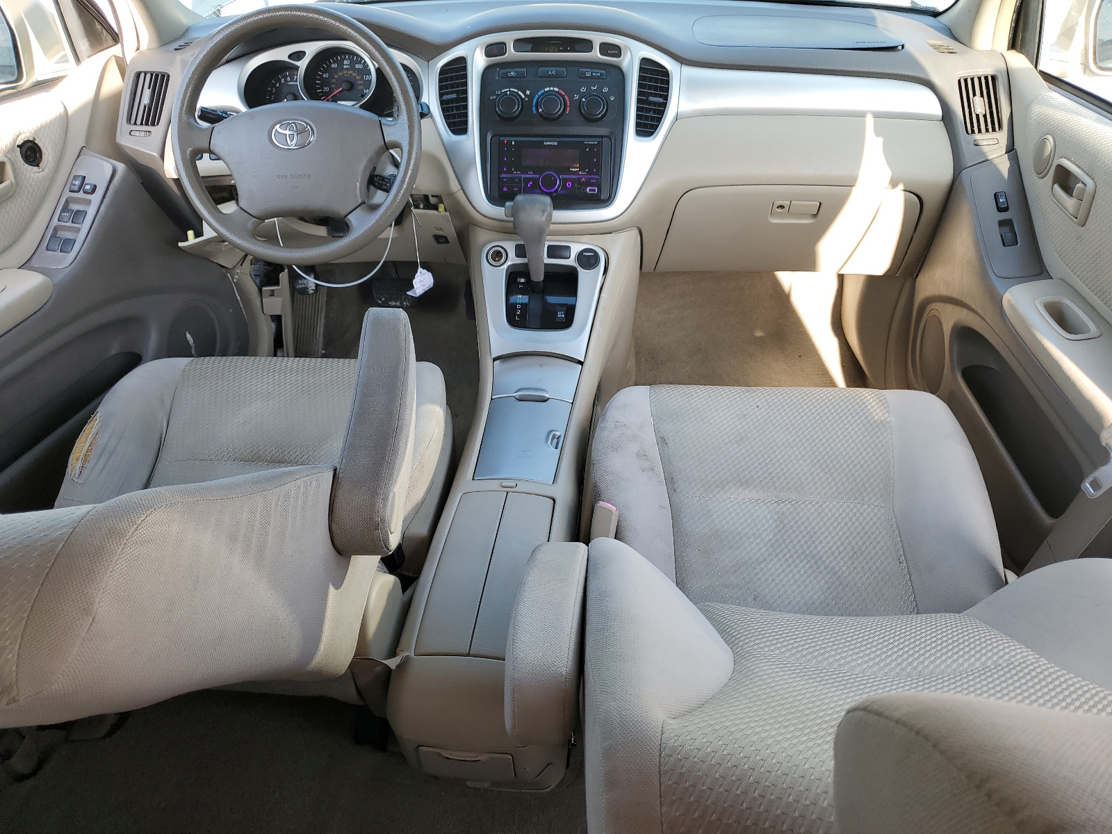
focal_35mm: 26
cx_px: 556
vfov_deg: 53.1
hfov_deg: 67.3
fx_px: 835
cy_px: 417
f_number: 1.5
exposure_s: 1/263
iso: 50
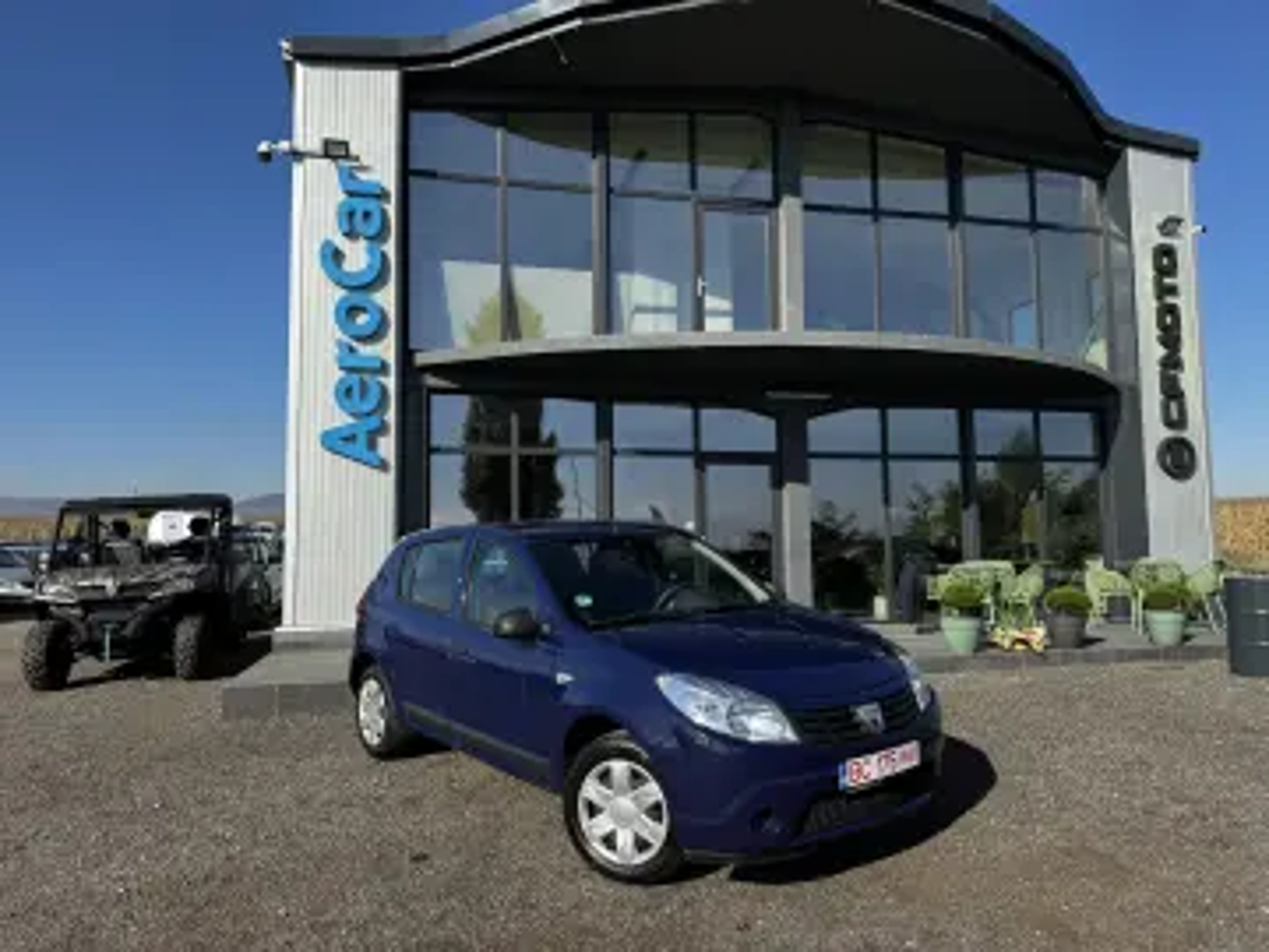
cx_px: 634
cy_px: 476
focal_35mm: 24
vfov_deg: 56.8
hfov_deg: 71.6
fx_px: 880
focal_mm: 6.76
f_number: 1.78
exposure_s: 1/3247
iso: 80
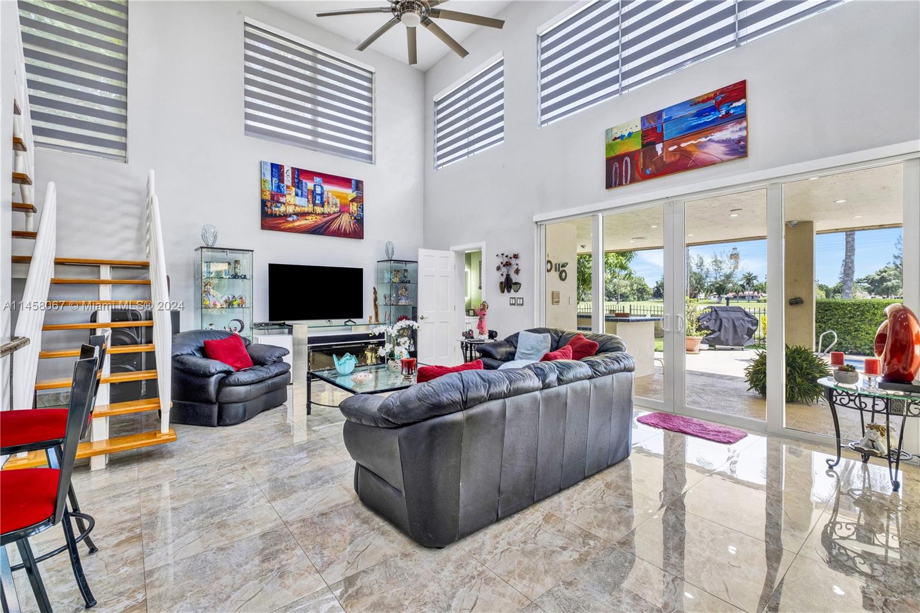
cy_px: 306
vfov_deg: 77.3
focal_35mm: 15
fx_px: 383
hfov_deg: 100.4
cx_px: 460
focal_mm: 10
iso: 500
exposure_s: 1/15
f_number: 8
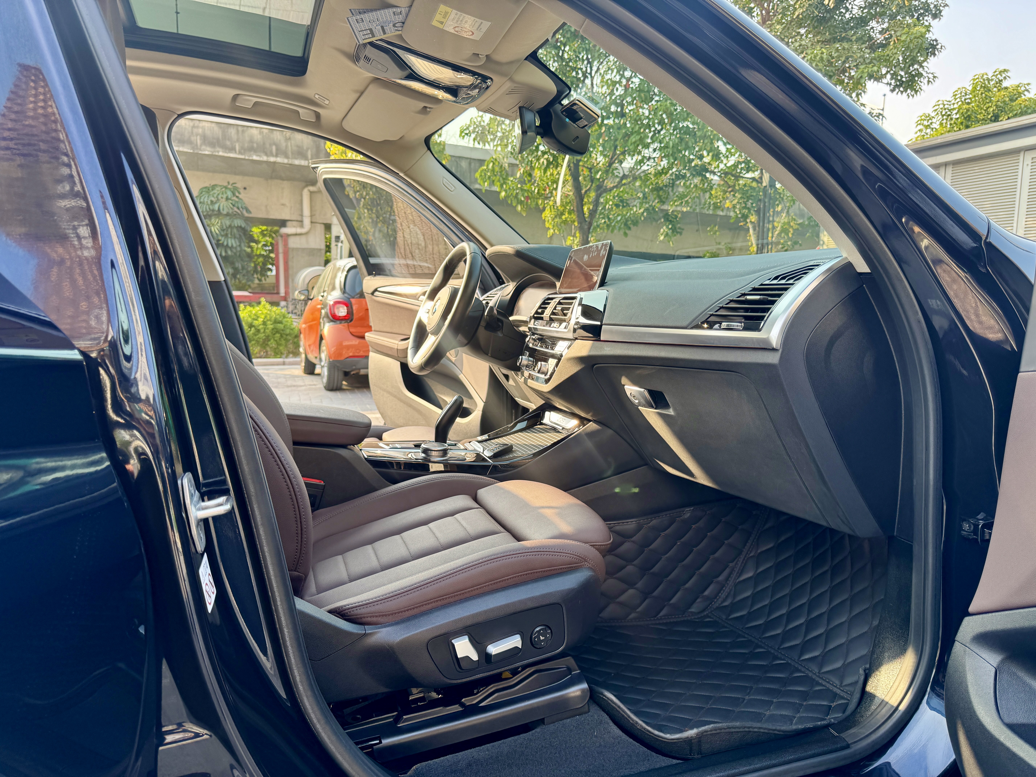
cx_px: 518
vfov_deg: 56.8
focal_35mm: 24
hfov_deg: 71.6
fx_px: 718
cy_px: 388
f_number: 1.78
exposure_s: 1/273
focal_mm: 6.76
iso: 64
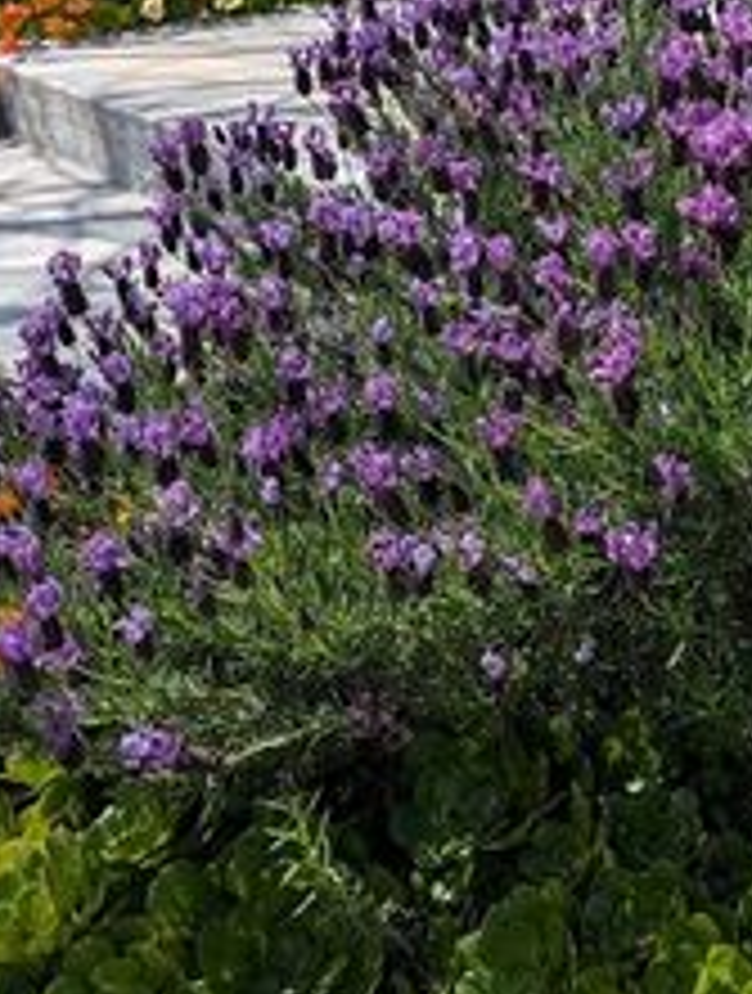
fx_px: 2076
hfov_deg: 19.1
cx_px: 968
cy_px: 49
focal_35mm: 72
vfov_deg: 25.9
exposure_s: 1/2262
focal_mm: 6.81
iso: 39
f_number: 1.85
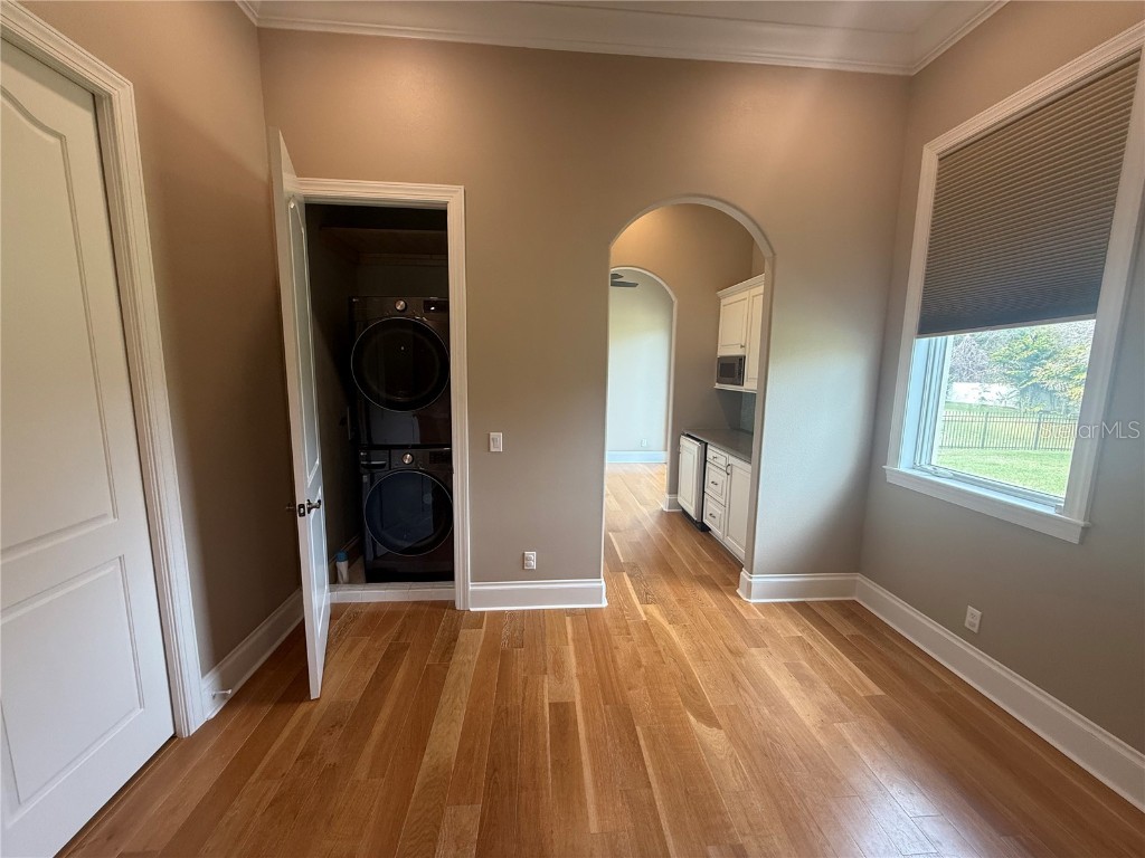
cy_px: 429
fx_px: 463
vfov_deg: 85.7
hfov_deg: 102.1
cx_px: 572
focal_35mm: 14
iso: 200
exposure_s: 1/120
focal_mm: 2.22
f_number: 2.2
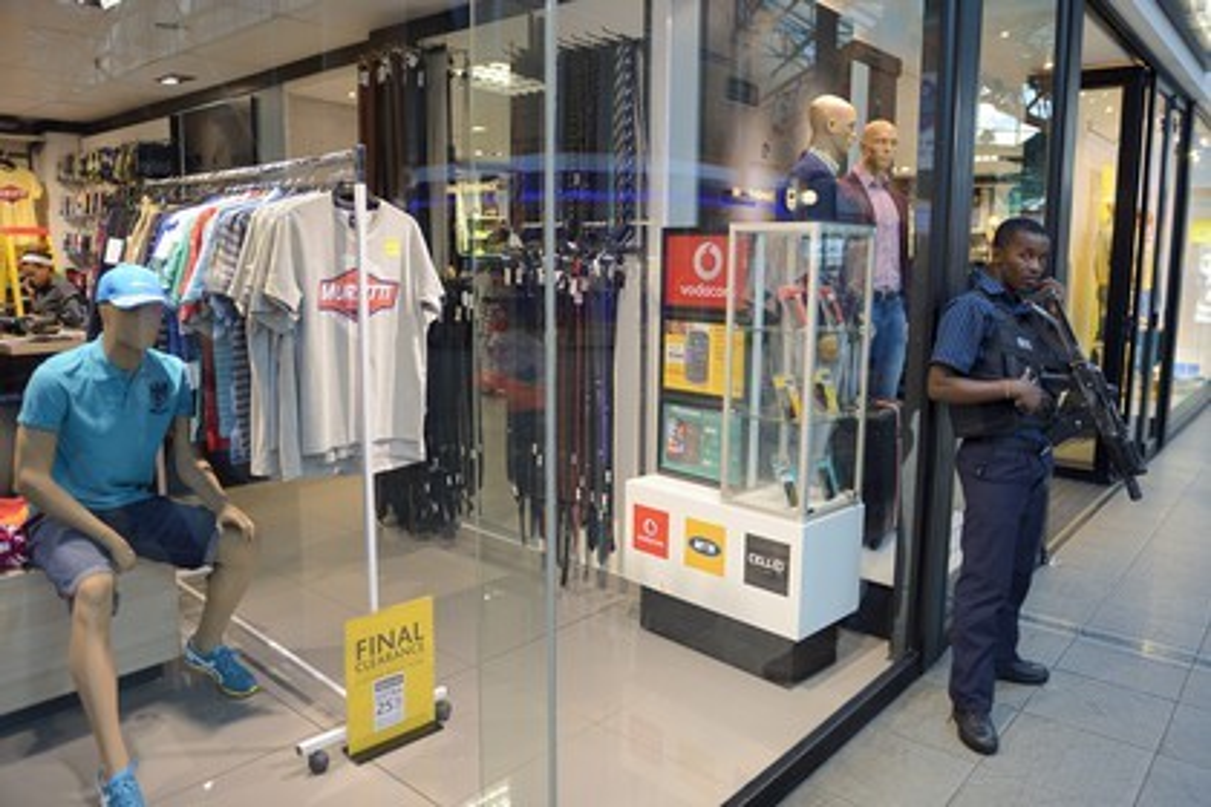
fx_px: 807
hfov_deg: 73.7
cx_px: 606
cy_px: 404
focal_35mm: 24
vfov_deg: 53.1
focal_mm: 24
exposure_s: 1/80
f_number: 3.2
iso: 800
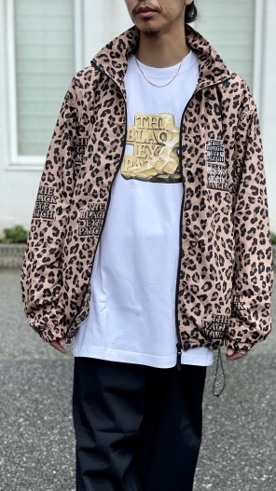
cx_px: 146
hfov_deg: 21.1
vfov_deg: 36.6
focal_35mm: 57
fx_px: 742
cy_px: 245
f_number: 2
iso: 32
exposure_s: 1/922
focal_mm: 6
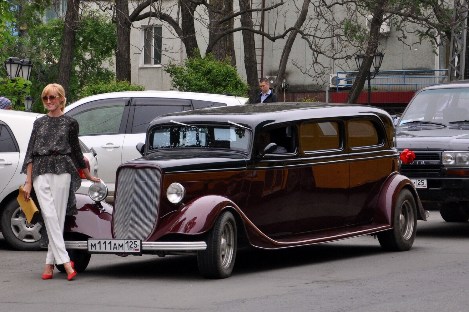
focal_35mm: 87
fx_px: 1133
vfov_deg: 15.7
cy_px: 156
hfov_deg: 23.4
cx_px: 234
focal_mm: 58
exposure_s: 1/1000
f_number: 5
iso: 640
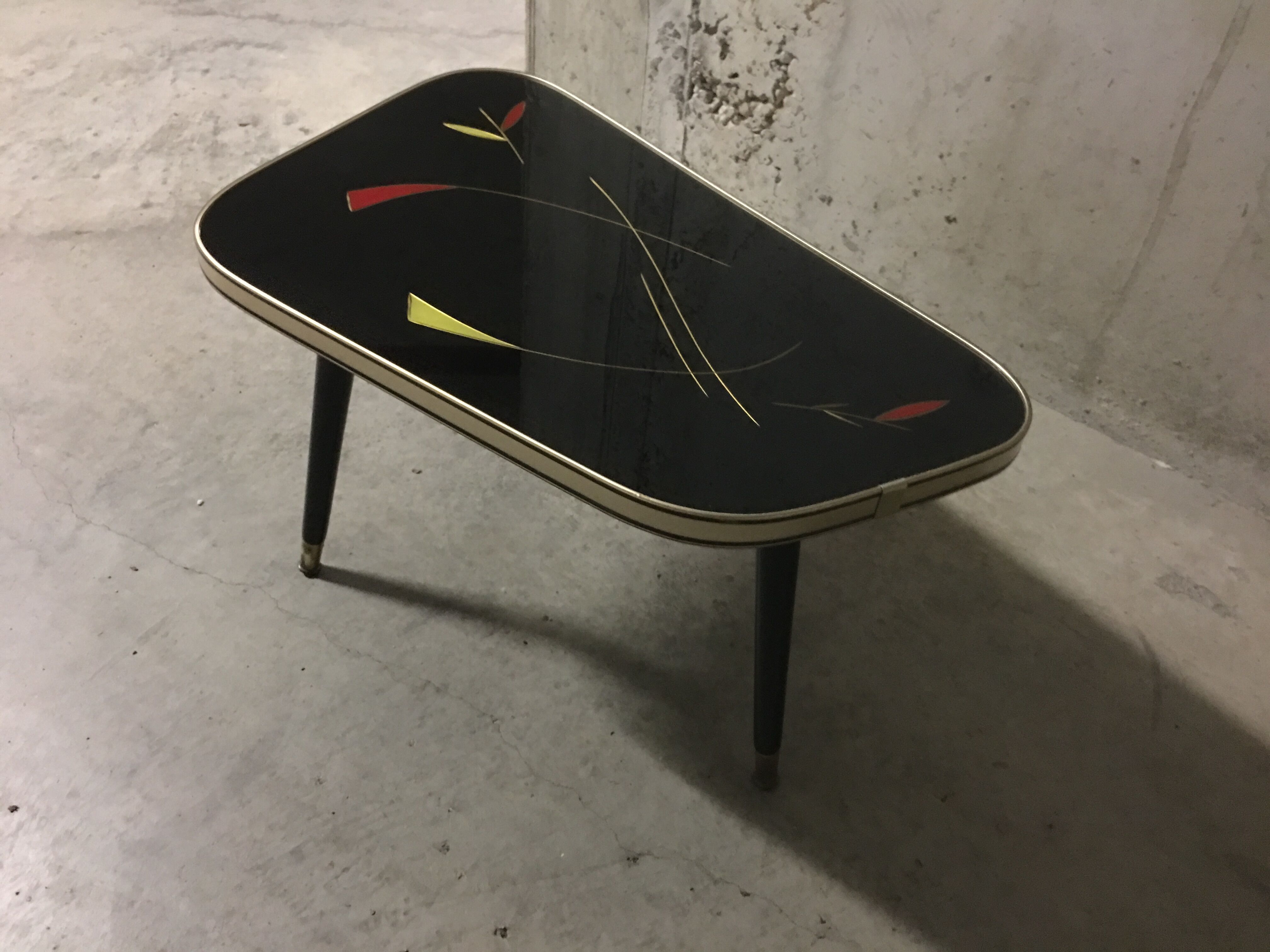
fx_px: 1064
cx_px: 635
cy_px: 476
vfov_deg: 48.2
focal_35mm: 29
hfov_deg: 61.7
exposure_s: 1/4
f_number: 2.2
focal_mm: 4.15
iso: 125
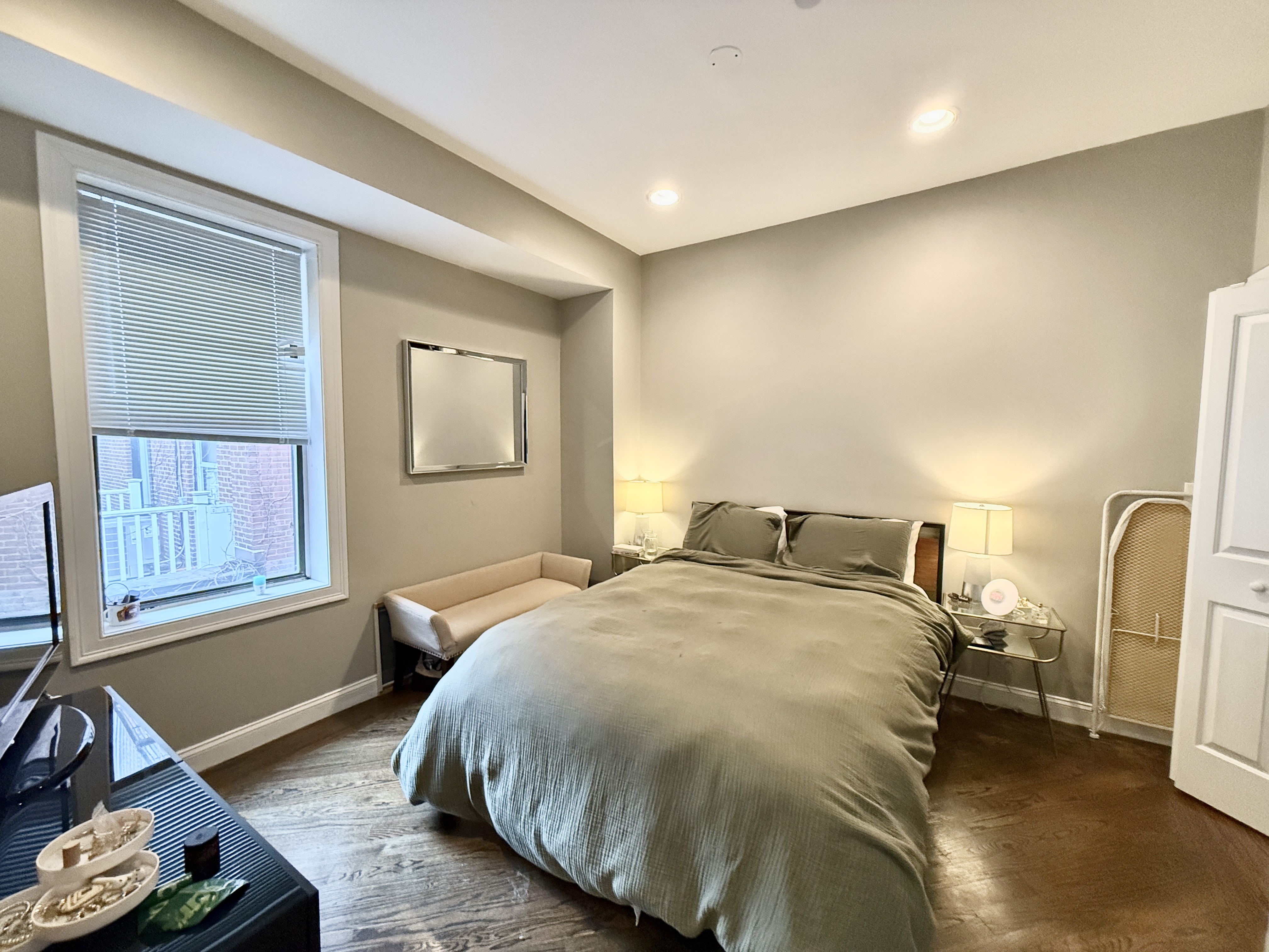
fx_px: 513
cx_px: 634
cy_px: 476
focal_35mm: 14
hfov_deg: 102.1
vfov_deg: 85.7
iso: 640
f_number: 2.2
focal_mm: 2.22
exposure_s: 1/120
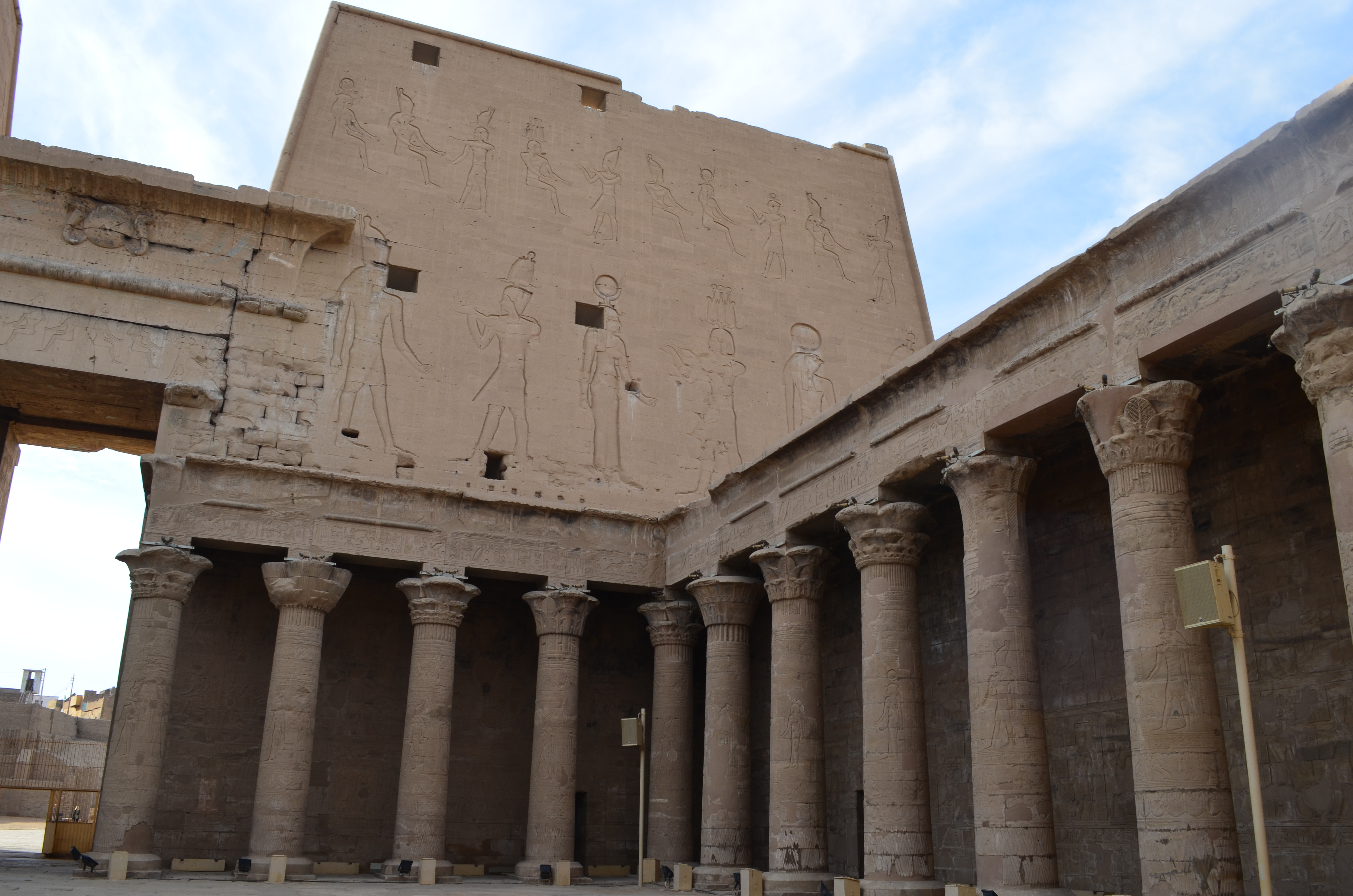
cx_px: 676
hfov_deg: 62.0
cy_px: 448
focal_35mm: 30
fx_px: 1125
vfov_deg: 43.4
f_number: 11
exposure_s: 1/125
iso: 160
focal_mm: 20
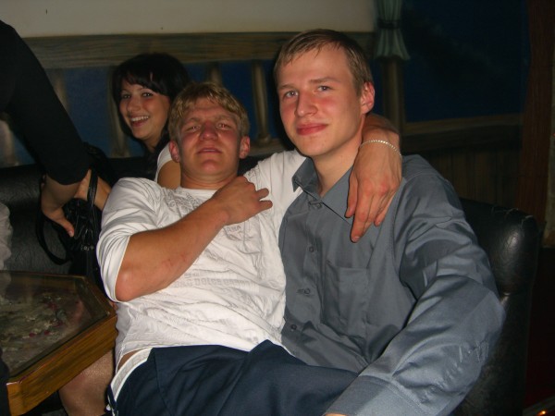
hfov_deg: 49.0
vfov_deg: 37.7
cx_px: 278
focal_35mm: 38
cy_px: 208
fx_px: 609
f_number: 2.8
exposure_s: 1/60
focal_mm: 7.9
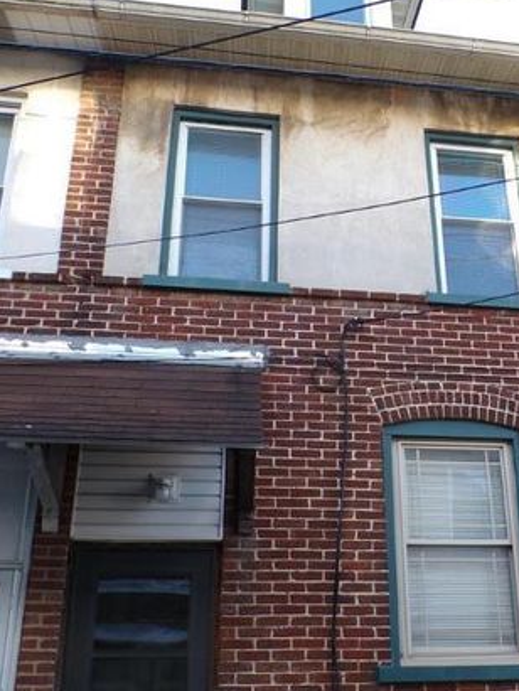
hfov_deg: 36.3
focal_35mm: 39
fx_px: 779
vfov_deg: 47.1
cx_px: 366
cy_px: 458
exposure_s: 1/60
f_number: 4.4
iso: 100
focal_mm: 4.3
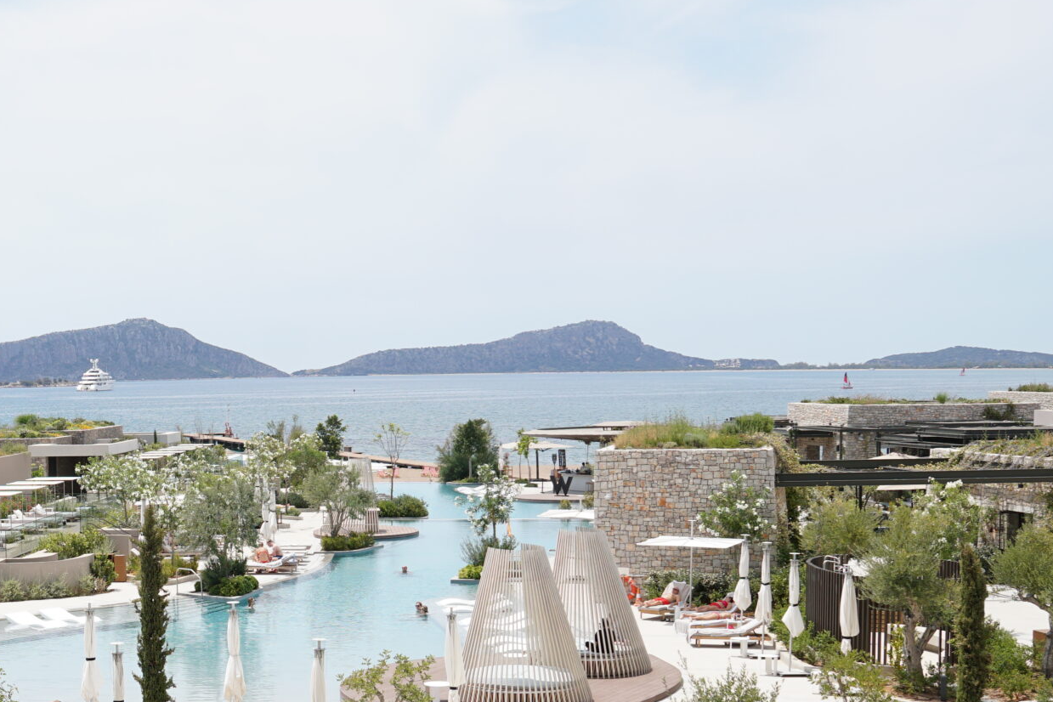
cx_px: 73
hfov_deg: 30.6
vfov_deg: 21.5
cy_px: 557
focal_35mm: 62
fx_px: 1822
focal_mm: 20.1
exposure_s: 1/320
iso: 100
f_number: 7.1
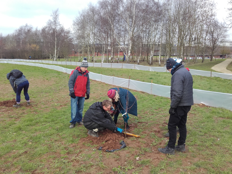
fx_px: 208
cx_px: 116
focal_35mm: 31
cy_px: 87
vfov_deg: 45.4
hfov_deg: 58.4
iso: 50
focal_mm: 3.31
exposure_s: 1/130
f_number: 2.2
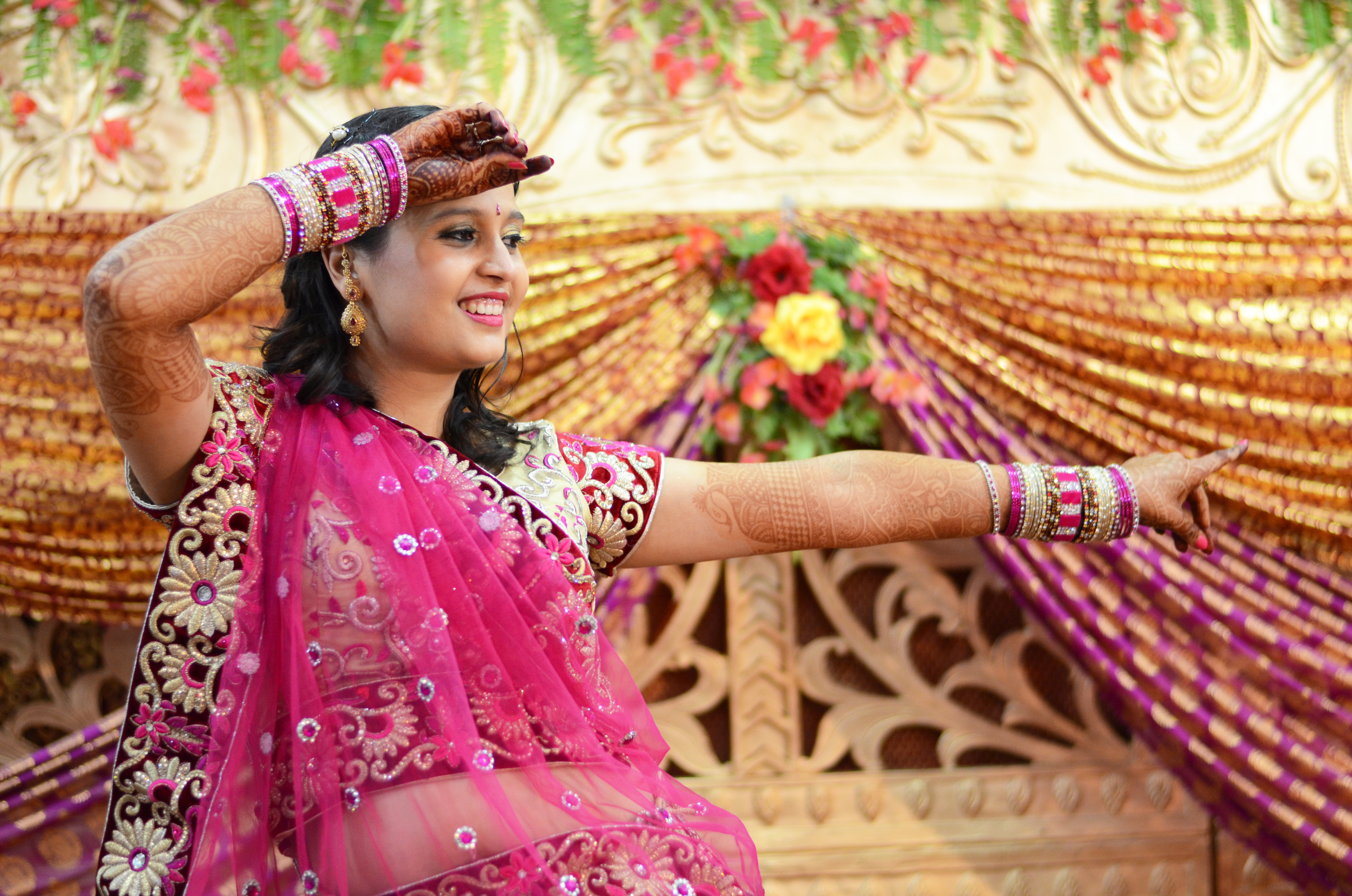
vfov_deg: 18.1
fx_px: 2811
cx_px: 676
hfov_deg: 27.0
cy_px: 448
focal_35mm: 75
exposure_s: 1/200
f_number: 1.8
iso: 800
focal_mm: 50
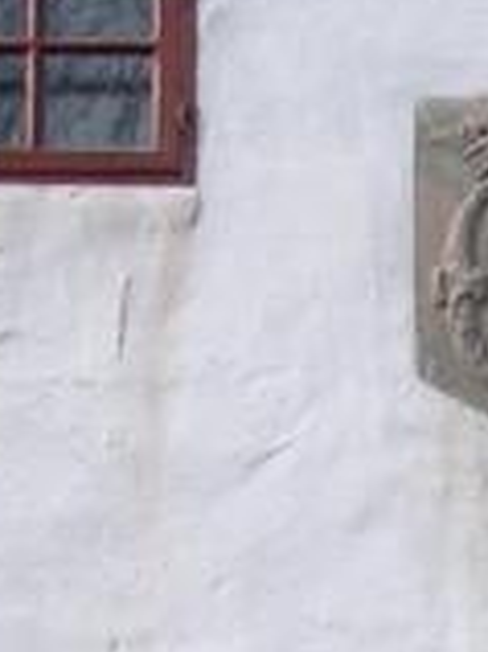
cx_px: 513
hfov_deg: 7.7
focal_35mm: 191
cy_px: 1314
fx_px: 3595
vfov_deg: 9.6
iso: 100
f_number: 5.6
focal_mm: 5.8
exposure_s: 1/220
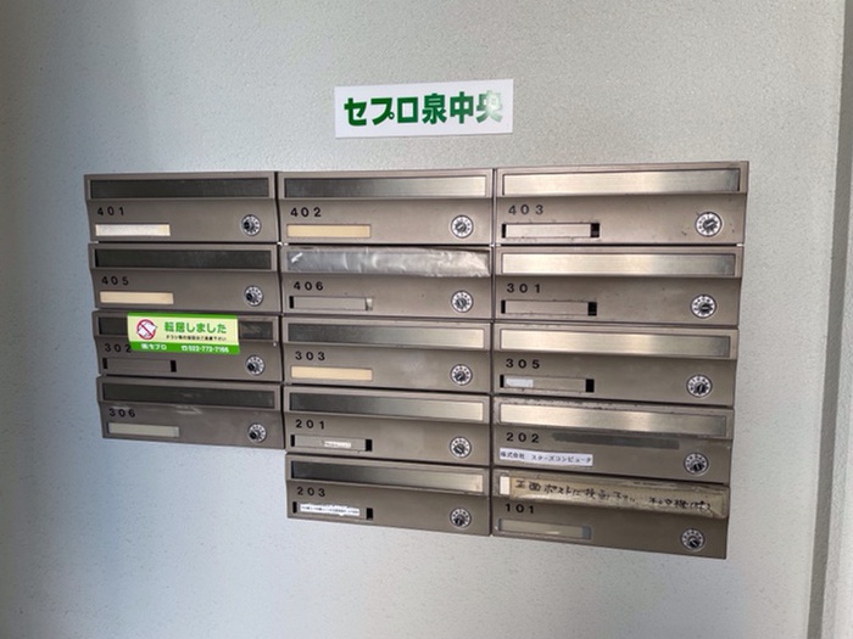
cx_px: 426
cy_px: 320
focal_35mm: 26
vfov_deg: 53.1
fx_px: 641
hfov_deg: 67.3
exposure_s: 1/100
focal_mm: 4.2
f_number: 1.6
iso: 40
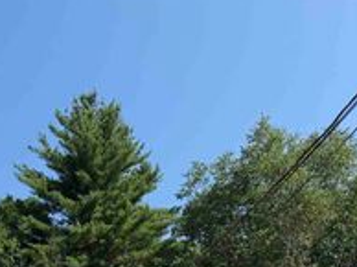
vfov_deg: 21.6
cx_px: 7
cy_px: 336
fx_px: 639
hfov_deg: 29.4
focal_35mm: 62
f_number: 1.78
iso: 80
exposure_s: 1/3425
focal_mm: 6.76
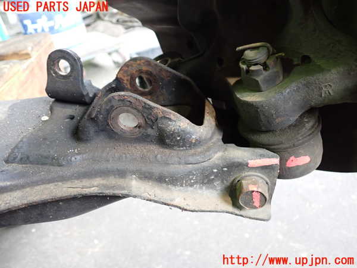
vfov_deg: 46.8
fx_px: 309
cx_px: 178
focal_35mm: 30
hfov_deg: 60.0
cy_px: 134
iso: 400
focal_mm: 5.4
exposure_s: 1/30
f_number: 2.3
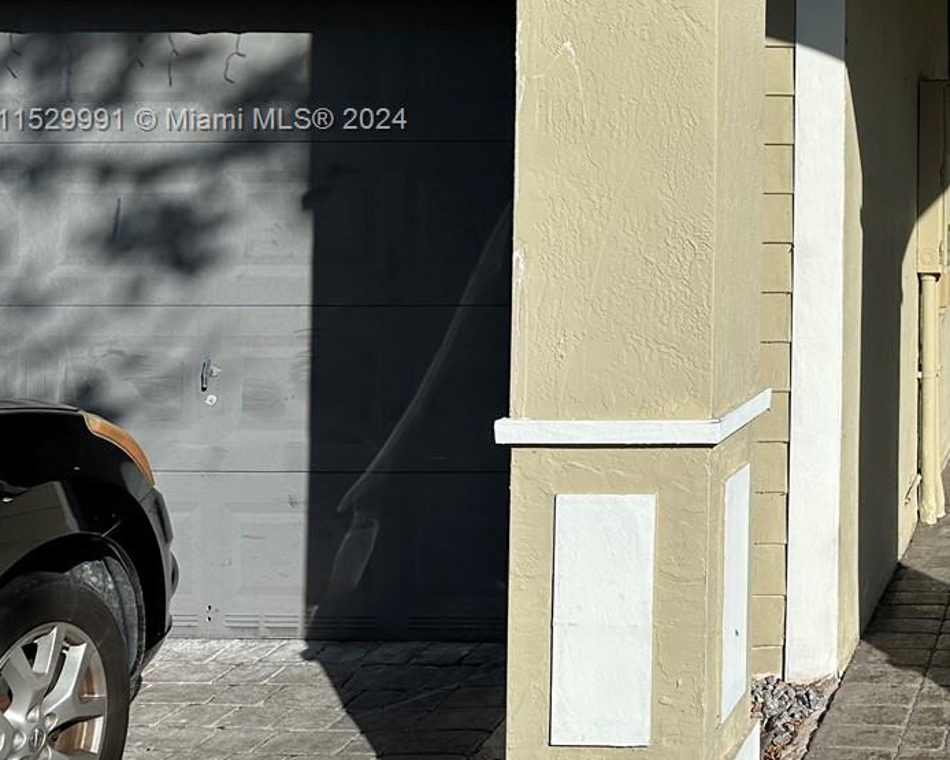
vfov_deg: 27.4
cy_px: 122
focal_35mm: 54
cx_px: 1065
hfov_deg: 30.7
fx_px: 1518
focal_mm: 6.86
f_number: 1.78
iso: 80
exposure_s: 1/8929
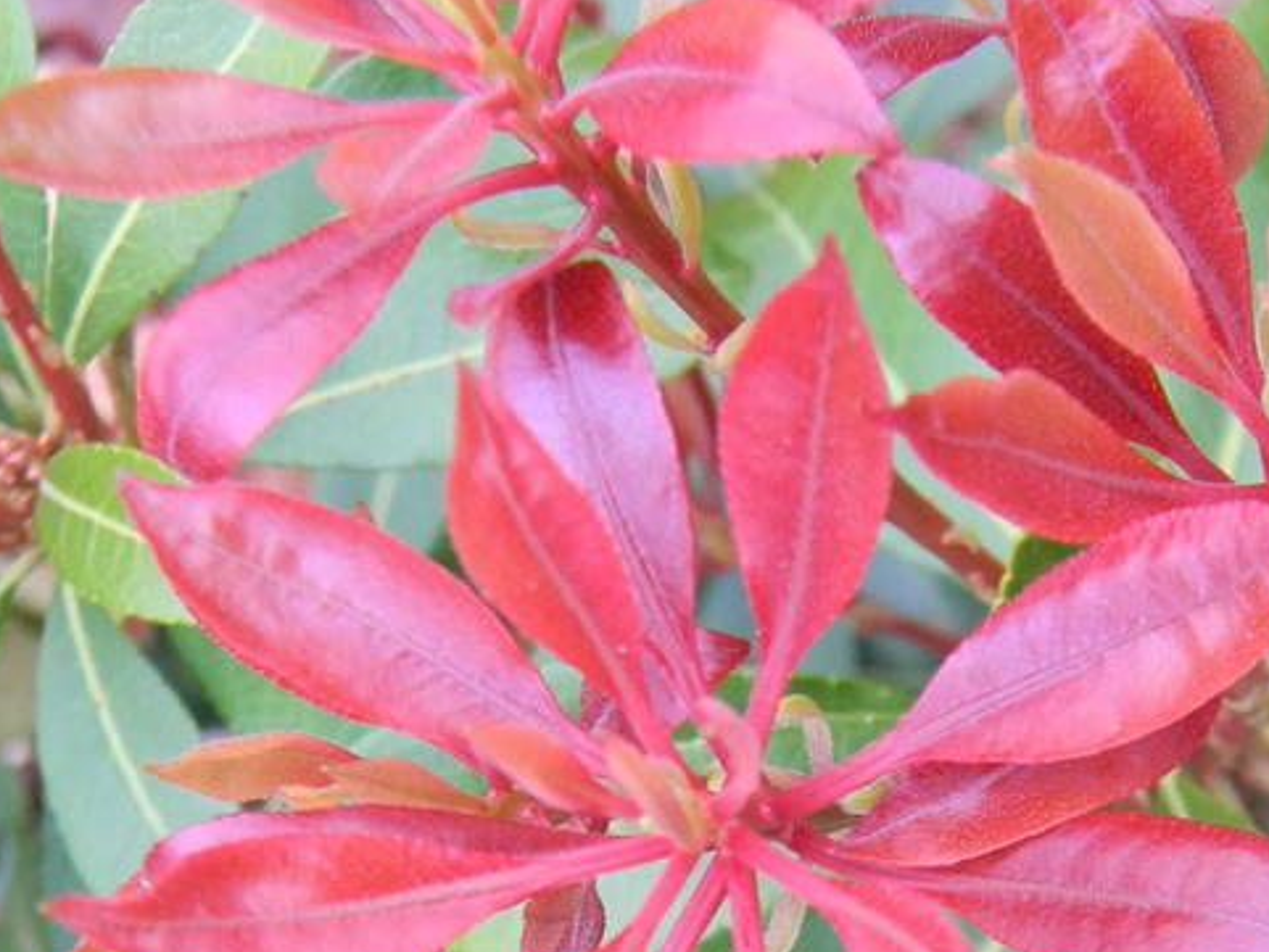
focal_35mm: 66
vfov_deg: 21.7
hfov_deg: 28.8
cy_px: 860
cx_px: 1003
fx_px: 2420
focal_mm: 7.3
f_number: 3.8
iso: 227
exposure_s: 1/30
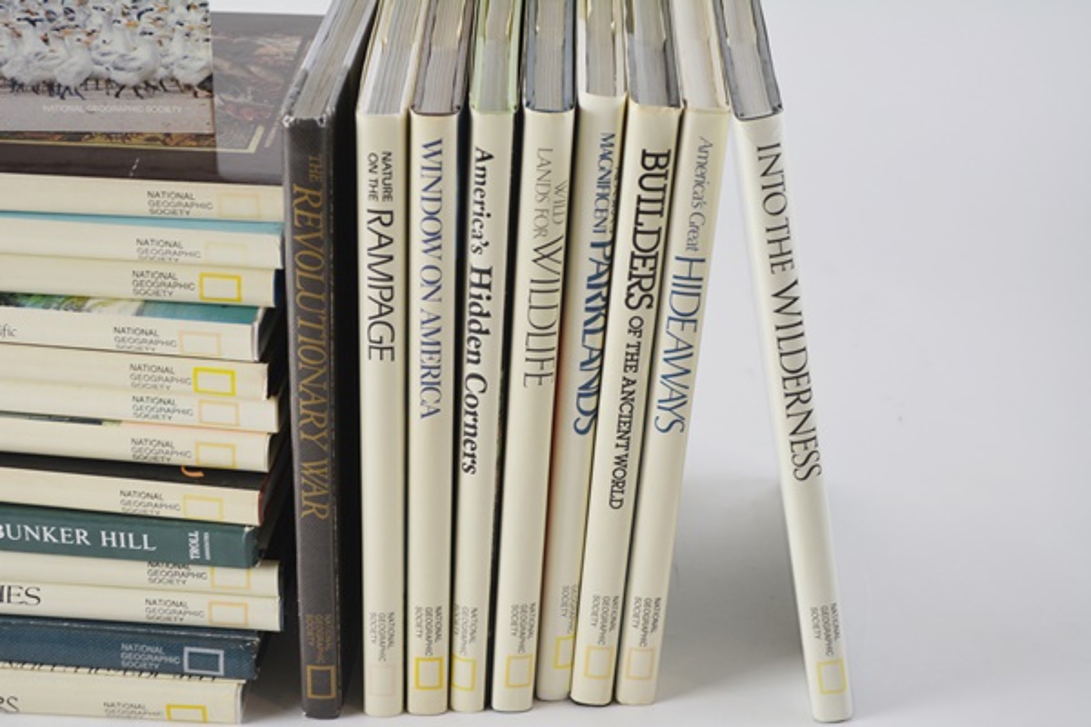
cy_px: 364
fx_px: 2045
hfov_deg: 29.9
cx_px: 546
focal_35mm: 68
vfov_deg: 20.2
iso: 400
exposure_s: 1/125
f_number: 5.6
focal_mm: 45
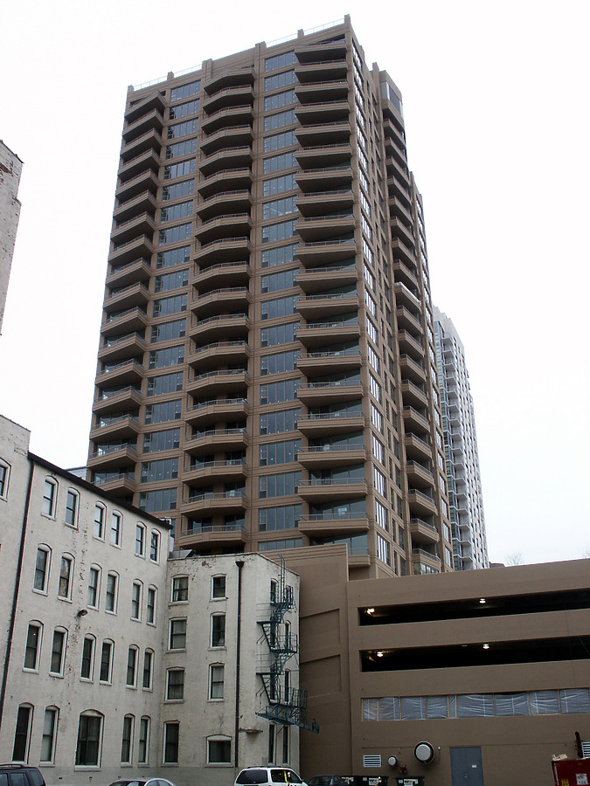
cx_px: 295
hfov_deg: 40.7
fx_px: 795
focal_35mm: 35
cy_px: 393
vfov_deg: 52.6
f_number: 6.7
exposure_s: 1/60
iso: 64
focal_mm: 7.18
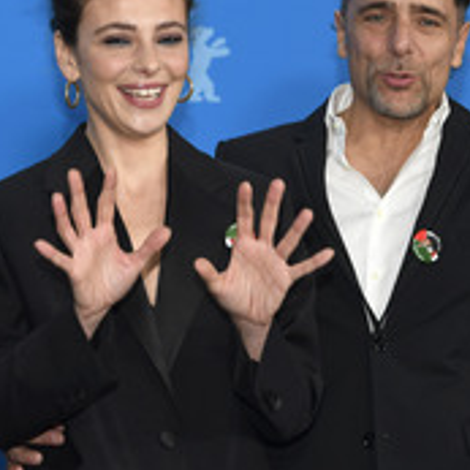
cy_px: 209
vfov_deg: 11.3
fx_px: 2381
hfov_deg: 11.3
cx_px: 251
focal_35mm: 155
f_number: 4
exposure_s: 1/400
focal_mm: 70
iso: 640
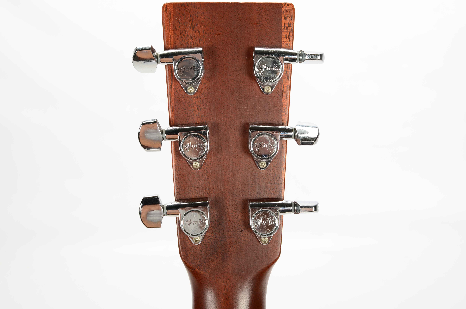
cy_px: 154
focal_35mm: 57
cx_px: 233
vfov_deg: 23.7
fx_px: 736
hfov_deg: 35.1
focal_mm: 38
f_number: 14
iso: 100
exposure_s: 1/160
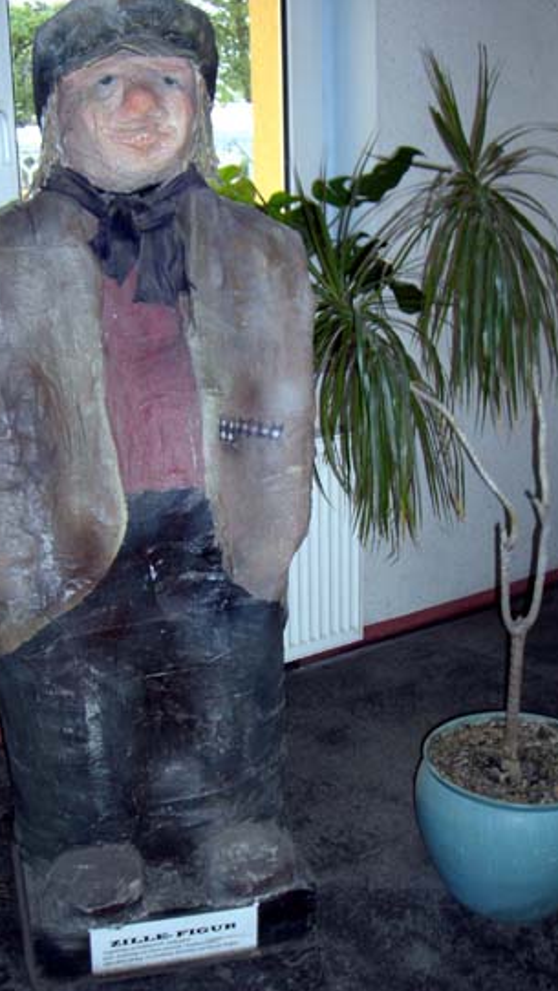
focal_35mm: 42
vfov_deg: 48.4
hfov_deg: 28.3
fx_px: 1104
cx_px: 261
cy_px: 499
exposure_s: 1/60
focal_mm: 6.2
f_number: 2.7
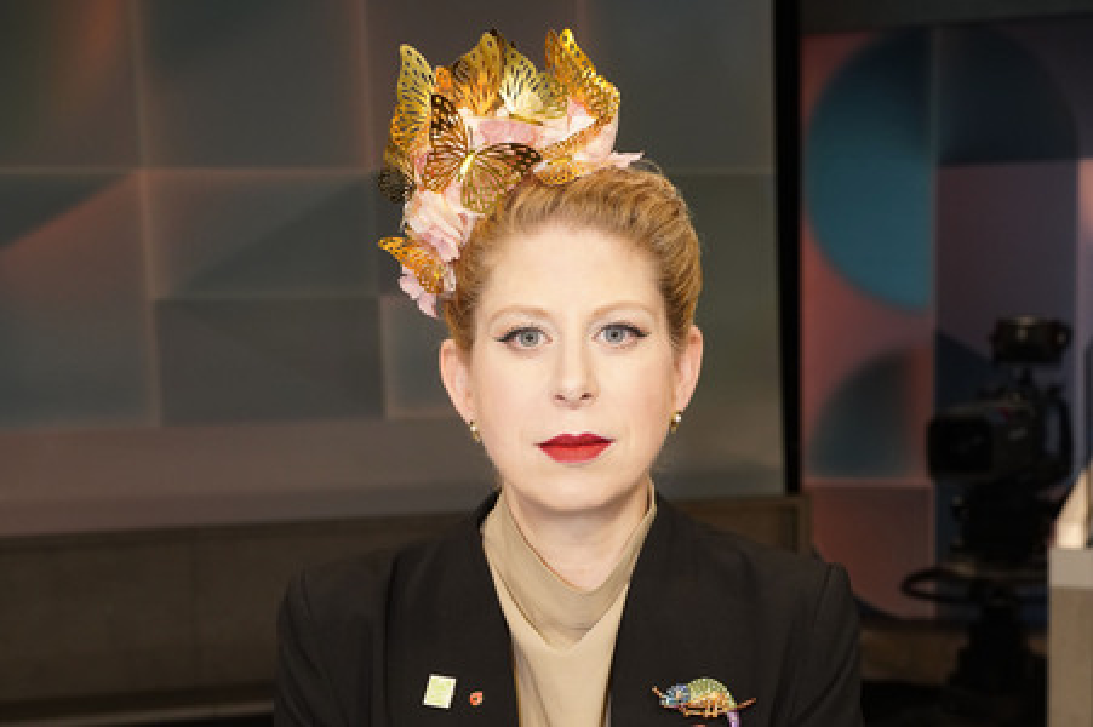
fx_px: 1244
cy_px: 364
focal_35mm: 41
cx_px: 546
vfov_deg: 32.6
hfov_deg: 47.4
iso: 2000
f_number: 5.6
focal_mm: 41
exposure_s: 1/125
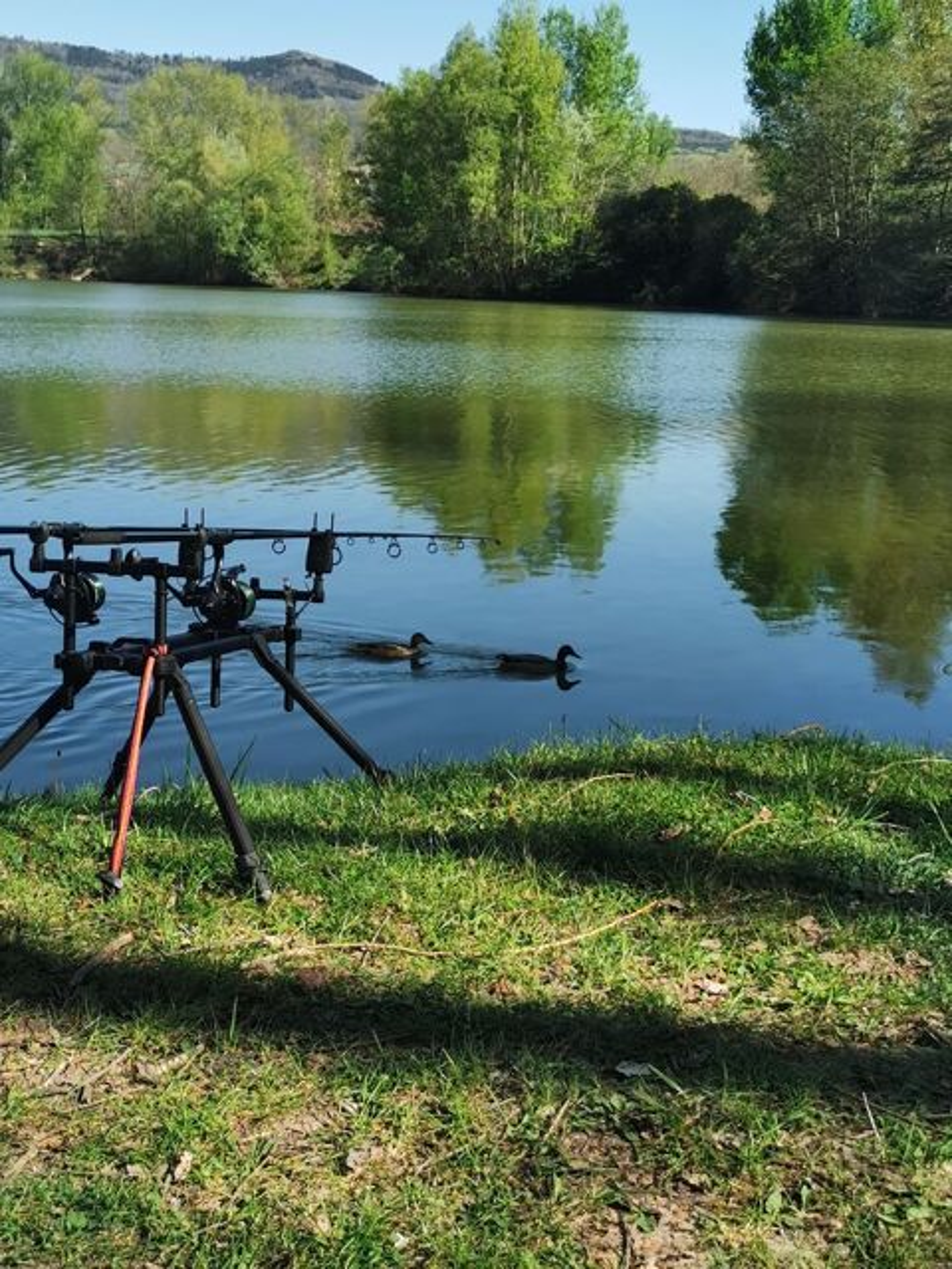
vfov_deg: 39.7
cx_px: 476
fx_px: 1760
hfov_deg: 30.3
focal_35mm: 48
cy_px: 634
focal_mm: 5.56
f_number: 1.6
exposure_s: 1/2381
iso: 50
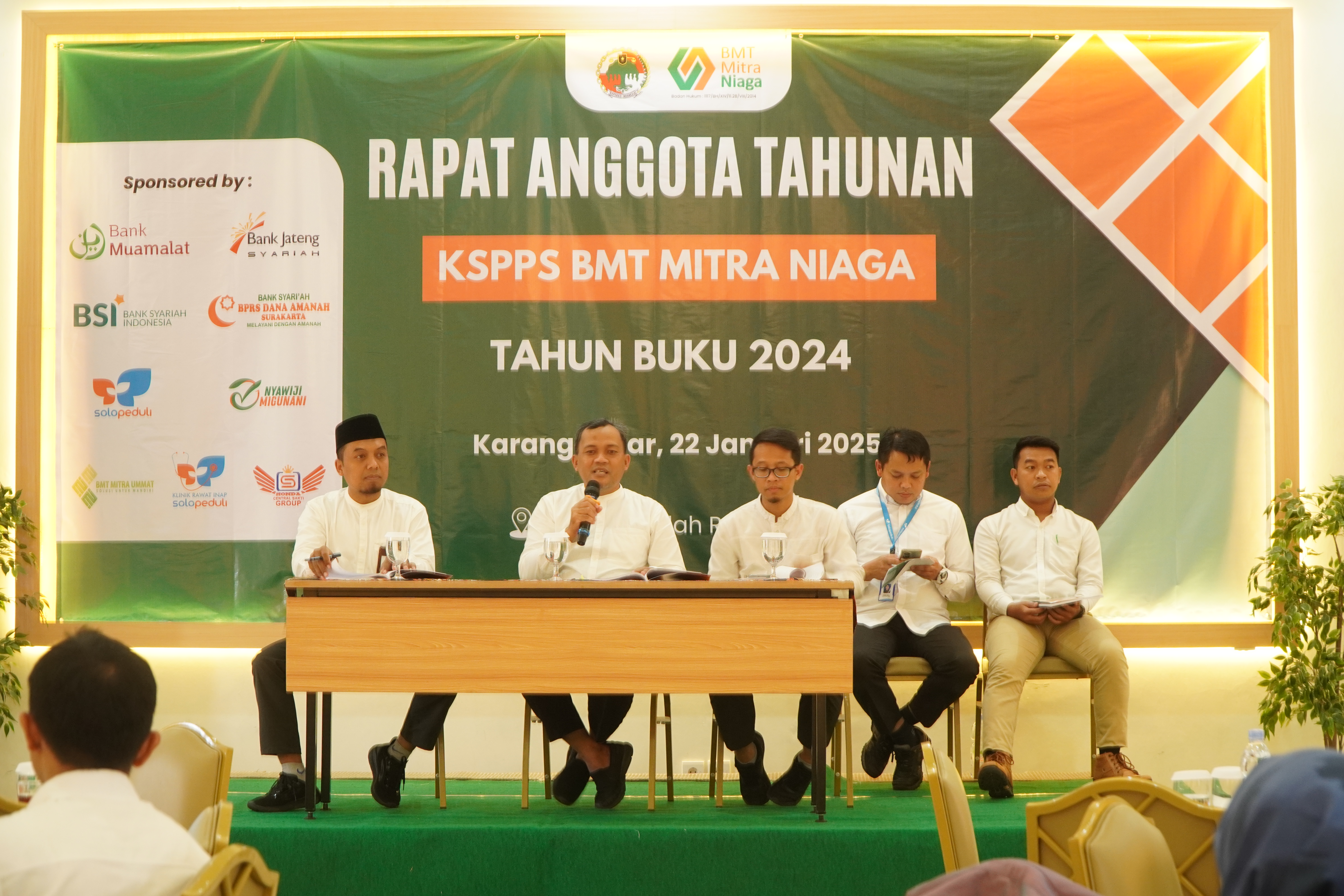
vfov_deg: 18.2
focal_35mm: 75
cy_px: 448
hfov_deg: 27.0
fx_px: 2800
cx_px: 672
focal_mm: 50
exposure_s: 1/15
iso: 1000
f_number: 6.3
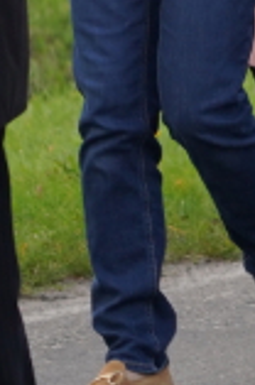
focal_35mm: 872
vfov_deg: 2.4
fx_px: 9305
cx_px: 1062
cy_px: -139
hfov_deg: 1.6
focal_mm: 105
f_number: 4
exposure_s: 1/160
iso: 250
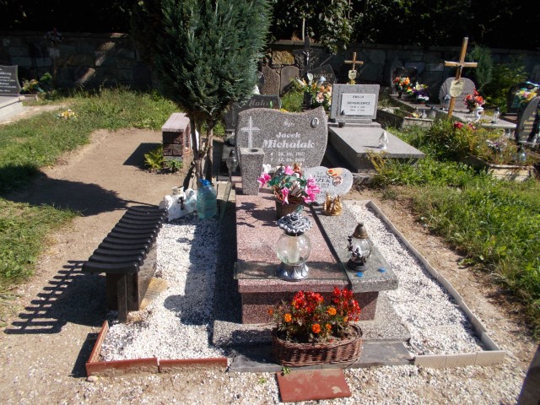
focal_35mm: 26
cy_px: 202
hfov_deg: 67.3
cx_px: 270
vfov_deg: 53.1
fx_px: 406
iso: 80
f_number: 8
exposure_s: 1/125
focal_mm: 4.6
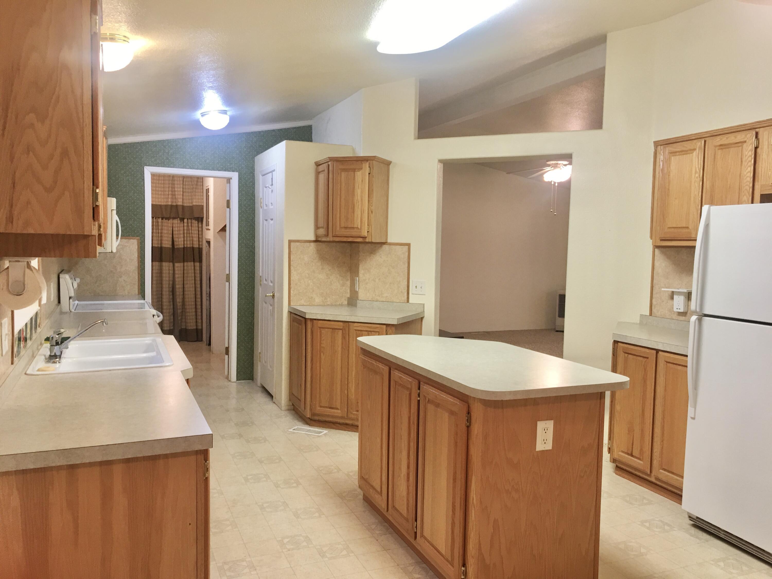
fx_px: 647
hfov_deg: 61.7
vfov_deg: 48.2
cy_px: 290
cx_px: 386
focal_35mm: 29
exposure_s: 1/15
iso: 32
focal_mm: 4.15
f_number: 2.2
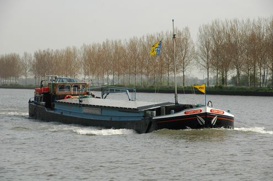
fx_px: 1080
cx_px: 136
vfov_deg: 9.6
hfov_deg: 14.4
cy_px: 90
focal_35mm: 142
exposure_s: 1/320
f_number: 10
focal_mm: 95
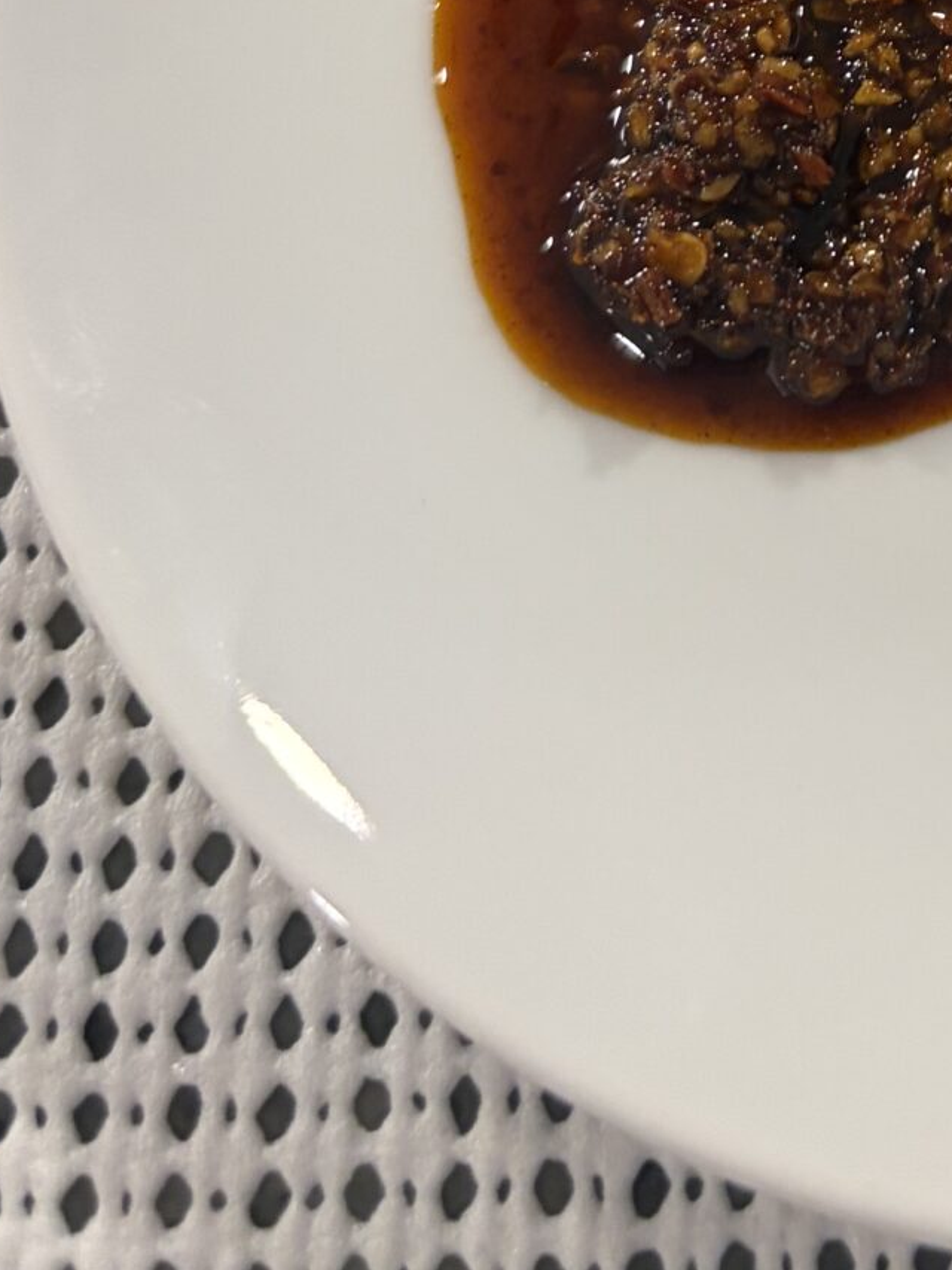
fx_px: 2859
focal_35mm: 78
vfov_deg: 22.4
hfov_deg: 17.5
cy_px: -371
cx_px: 1288
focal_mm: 5.96
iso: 160
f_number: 1.6
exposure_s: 1/60
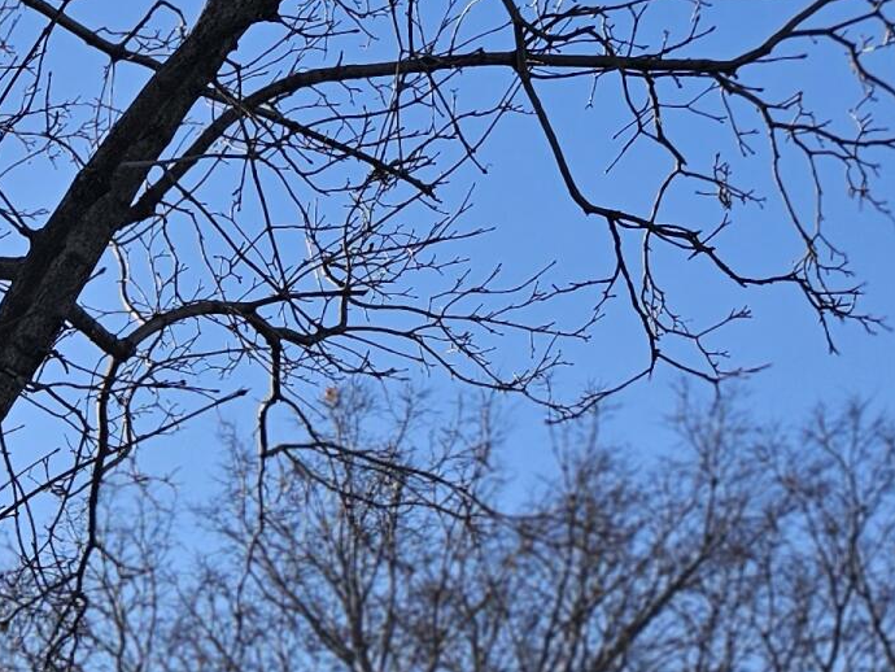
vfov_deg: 13.3
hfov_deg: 16.5
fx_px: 2586
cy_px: 1225
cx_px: -697
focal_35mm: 100
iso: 10
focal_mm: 6.3
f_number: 1.7
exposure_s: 1/593
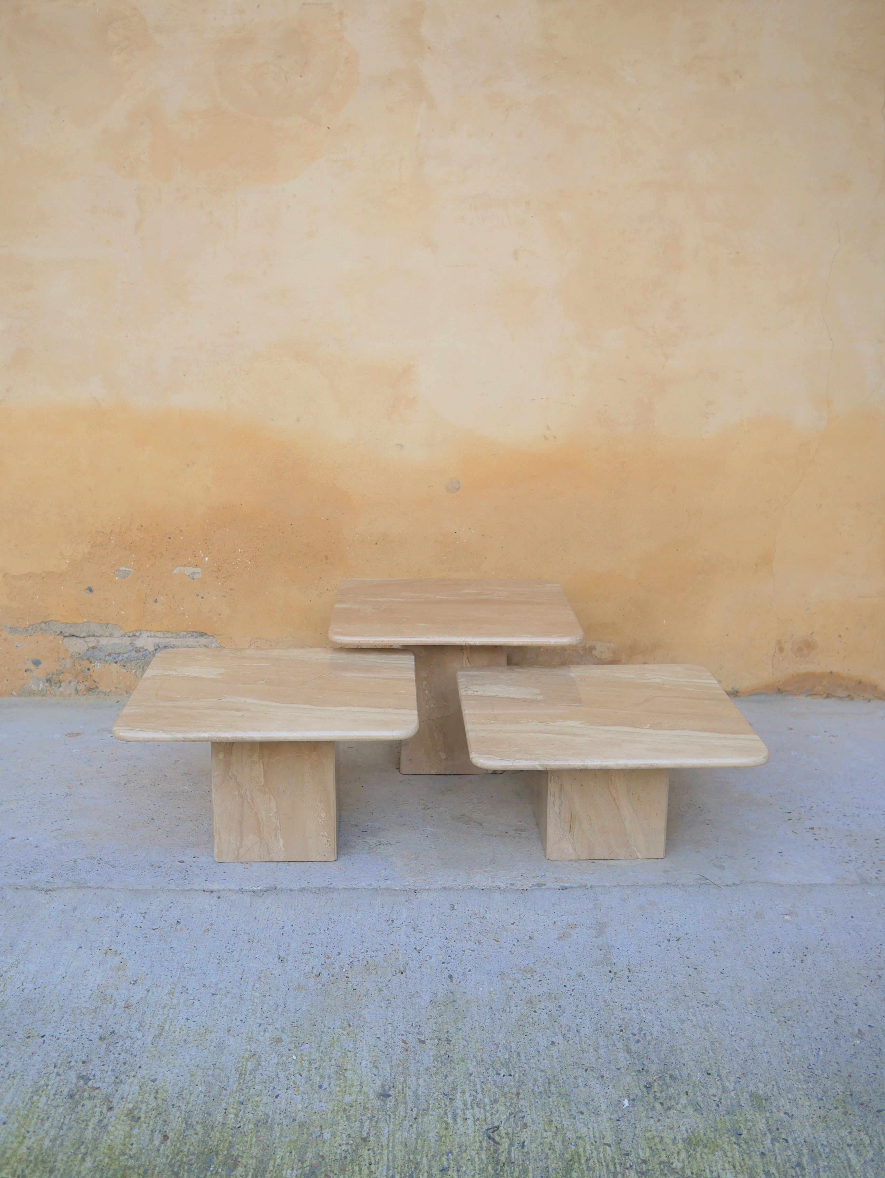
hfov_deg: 36.0
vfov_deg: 46.8
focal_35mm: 40
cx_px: 442
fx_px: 1363
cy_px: 589
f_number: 2.5
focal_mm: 20
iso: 200
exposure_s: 1/200
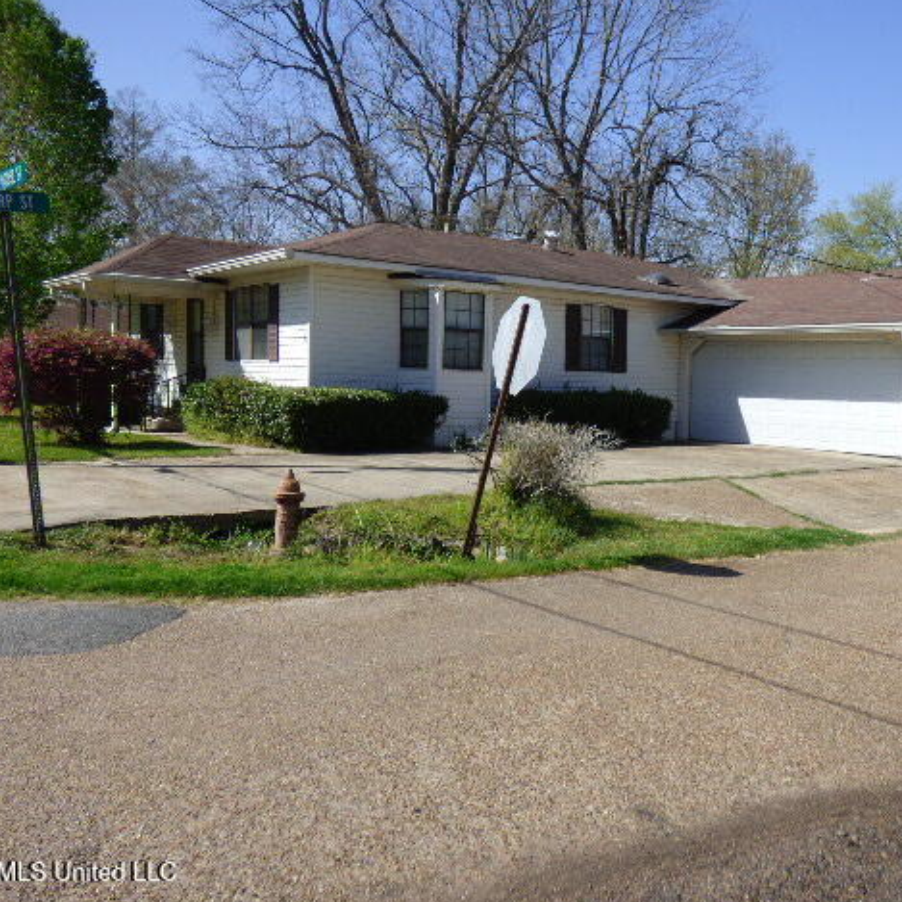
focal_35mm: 35
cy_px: 452
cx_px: 600
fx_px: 1032
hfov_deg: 46.5
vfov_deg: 47.2
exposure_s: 1/1300
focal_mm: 5.04
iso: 100
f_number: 3.2
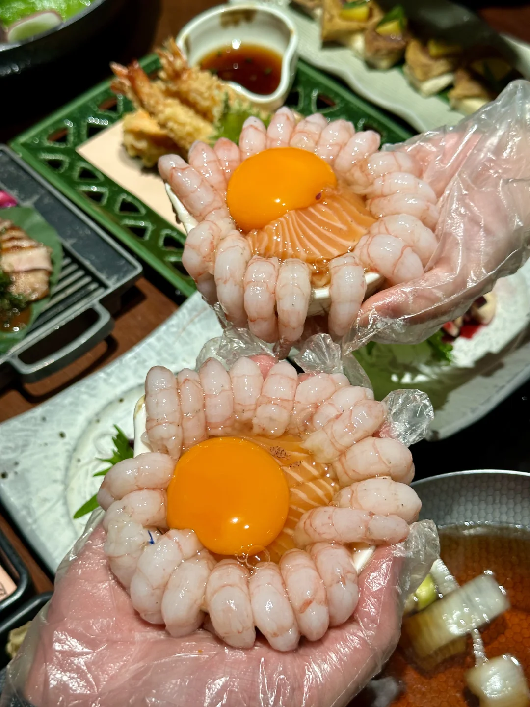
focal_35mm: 48
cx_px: 265
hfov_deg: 30.3
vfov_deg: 39.7
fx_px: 980
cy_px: 354
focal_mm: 6.86
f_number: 1.78
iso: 50
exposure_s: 1/50
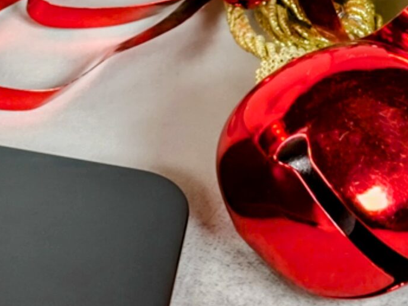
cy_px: 249
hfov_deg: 7.5
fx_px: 3065
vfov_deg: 5.7
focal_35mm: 260
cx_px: -213
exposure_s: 1/70
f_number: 13
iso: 500
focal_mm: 16.53
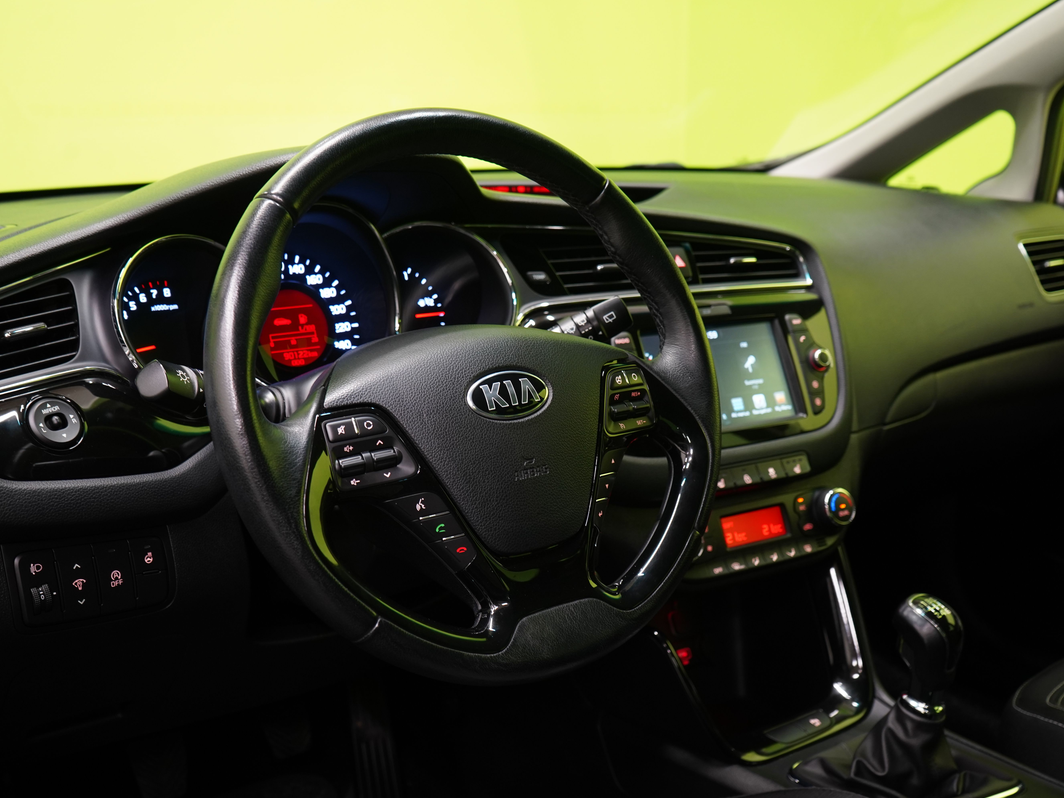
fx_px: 1168
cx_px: 508
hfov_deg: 49.0
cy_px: 400
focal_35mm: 38
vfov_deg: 37.7
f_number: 5.6
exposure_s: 1/20
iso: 1250
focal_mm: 35
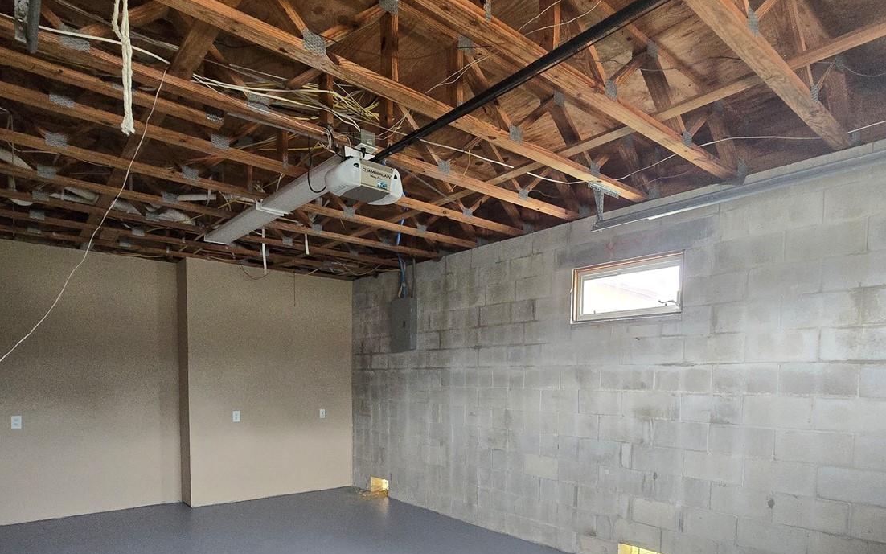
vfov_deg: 56.7
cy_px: 417
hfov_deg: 85.1
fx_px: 483
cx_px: 449
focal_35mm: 20
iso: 500
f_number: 2.2
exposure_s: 1/60
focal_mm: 2.2
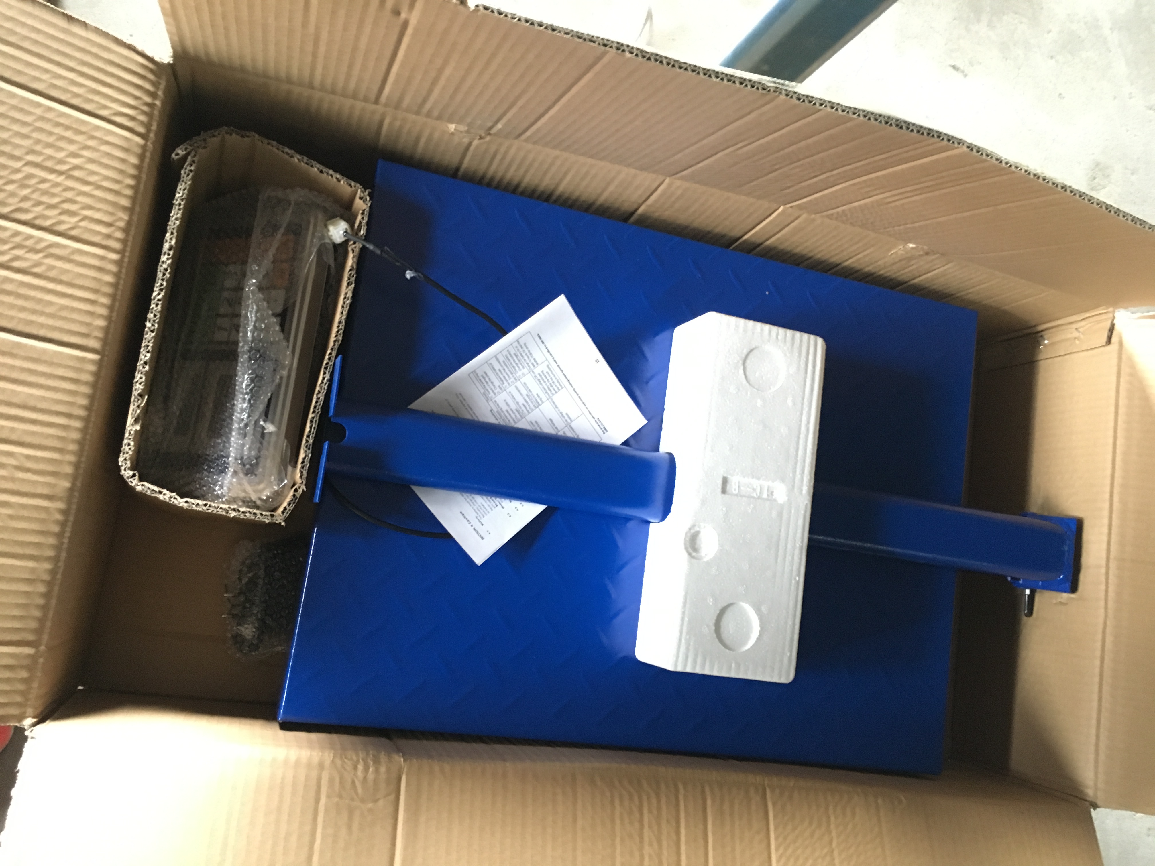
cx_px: 578
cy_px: 433
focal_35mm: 29
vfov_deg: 48.2
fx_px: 968
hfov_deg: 61.7
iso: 400
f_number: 2.2
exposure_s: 1/17
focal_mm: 4.15
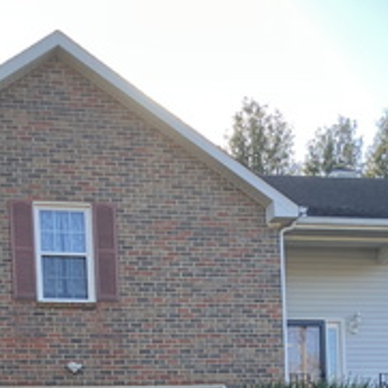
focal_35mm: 73
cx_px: 144
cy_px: 526
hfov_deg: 23.6
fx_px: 926
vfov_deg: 21.1
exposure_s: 1/224
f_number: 1.8
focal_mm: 3.99
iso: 25
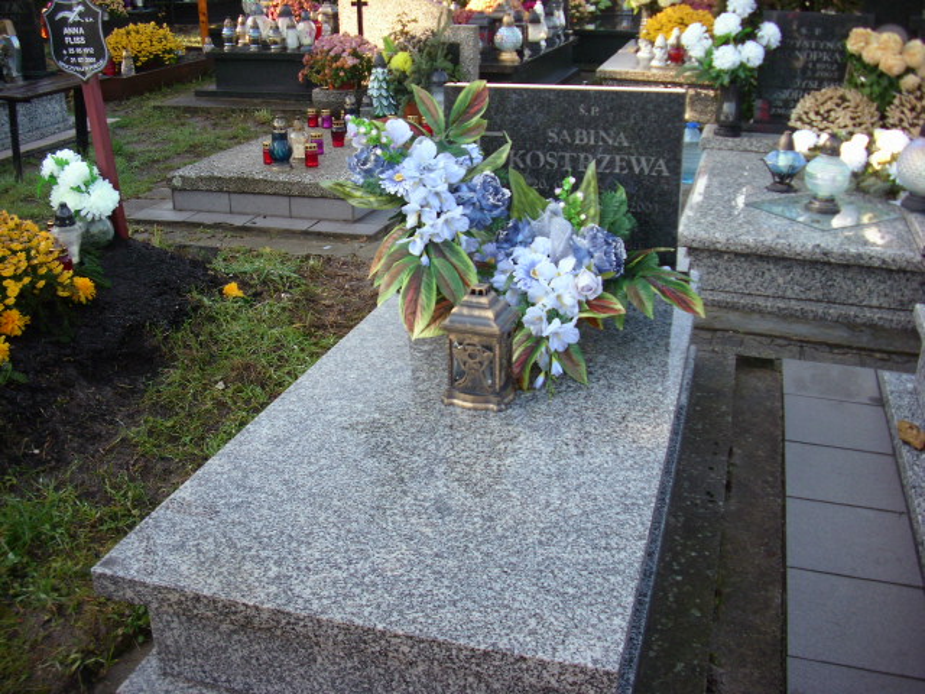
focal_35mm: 37
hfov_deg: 50.1
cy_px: 347
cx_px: 462
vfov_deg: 38.7
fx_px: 989
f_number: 2.8
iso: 50
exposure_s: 1/168
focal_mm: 6.2
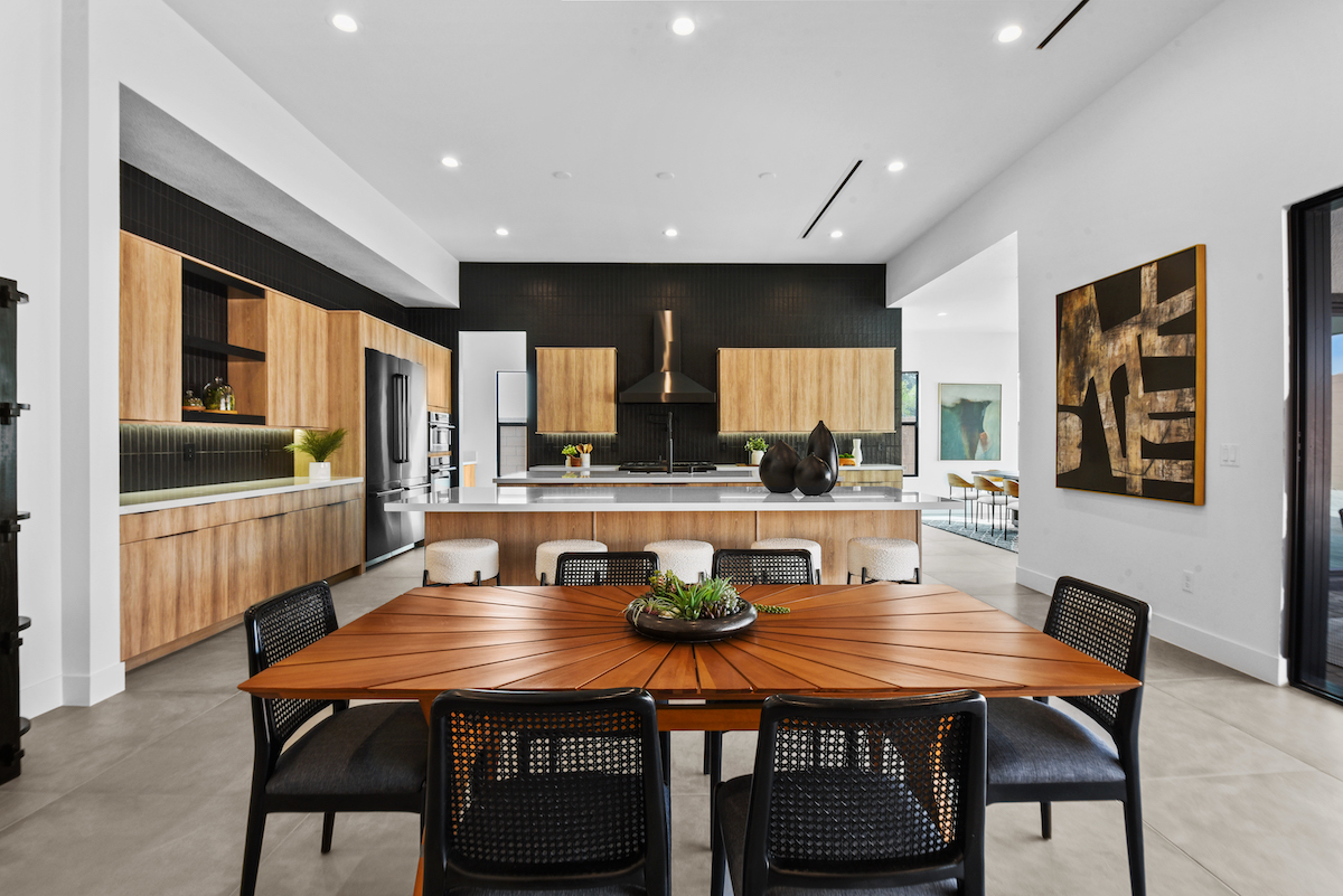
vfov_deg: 73.8
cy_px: 448
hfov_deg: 96.7
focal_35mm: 16
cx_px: 672
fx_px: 597
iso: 250
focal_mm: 16
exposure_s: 1/3
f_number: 13
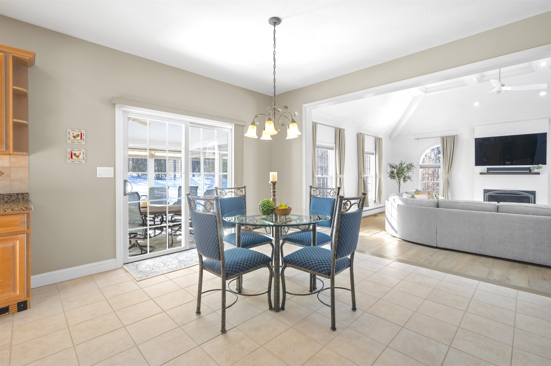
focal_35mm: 16
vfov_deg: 73.7
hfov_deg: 96.8
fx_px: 245
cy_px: 183
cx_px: 276
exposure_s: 1/1.25
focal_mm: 16
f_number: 7.1
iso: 250
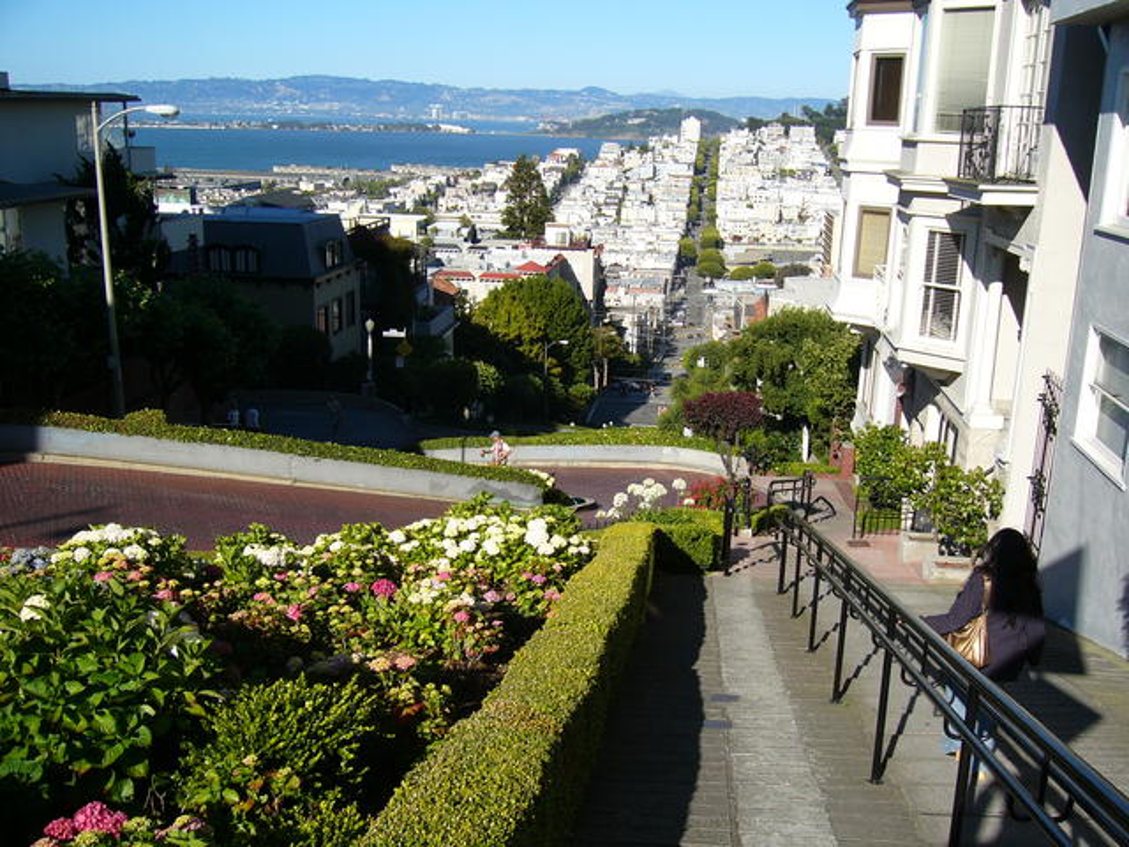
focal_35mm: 35
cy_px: 424
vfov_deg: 40.7
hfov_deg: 52.6
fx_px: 1142
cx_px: 564
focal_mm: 5.8
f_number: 8
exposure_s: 1/160
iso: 50
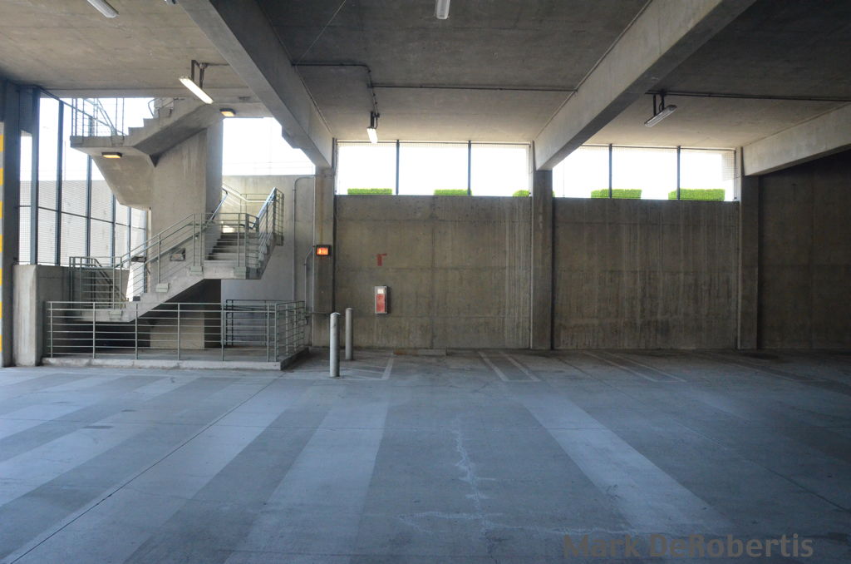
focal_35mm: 27
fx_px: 637
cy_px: 282
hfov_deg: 67.5
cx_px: 426
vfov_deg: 47.7
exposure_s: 1/320
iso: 3200
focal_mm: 18
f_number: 9
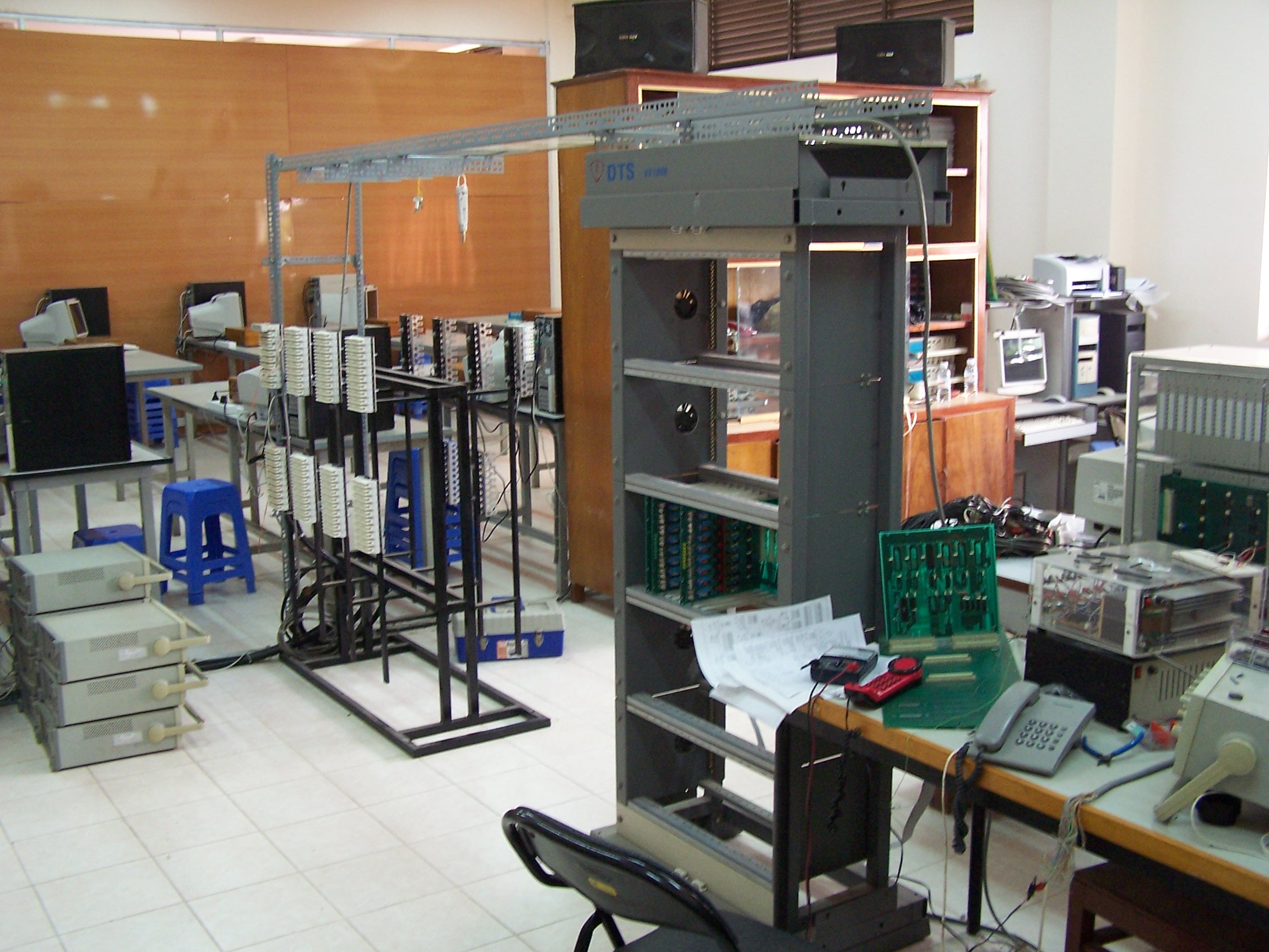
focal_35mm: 38
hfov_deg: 49.0
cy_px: 476
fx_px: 1393
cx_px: 634
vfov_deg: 37.7
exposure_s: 1/20
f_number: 2.8
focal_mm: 6.3
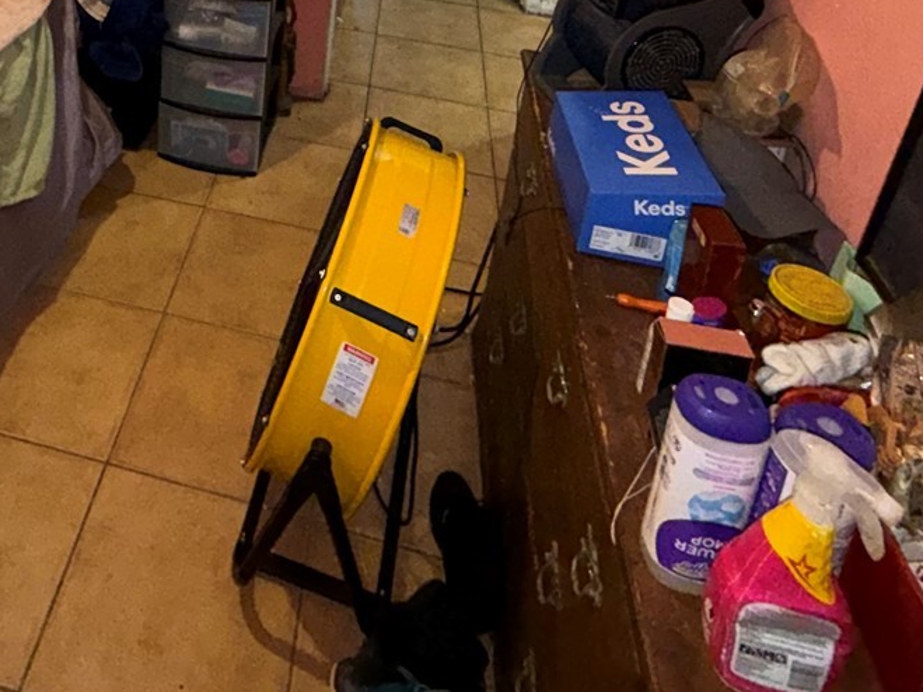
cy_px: -140
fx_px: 906
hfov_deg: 51.0
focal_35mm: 34
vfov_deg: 33.8
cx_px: 200
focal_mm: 2.22
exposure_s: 1/60
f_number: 2.2
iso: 250
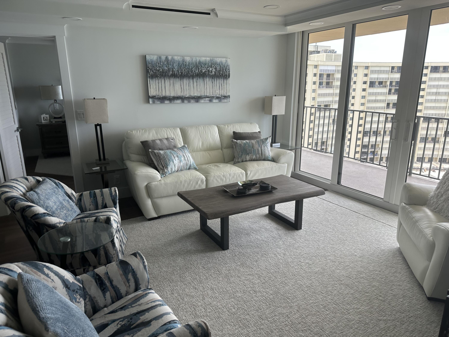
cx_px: 224
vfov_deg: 56.8
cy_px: 168
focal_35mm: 24
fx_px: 311
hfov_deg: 71.6
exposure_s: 1/187
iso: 64
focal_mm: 6.86
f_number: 1.78
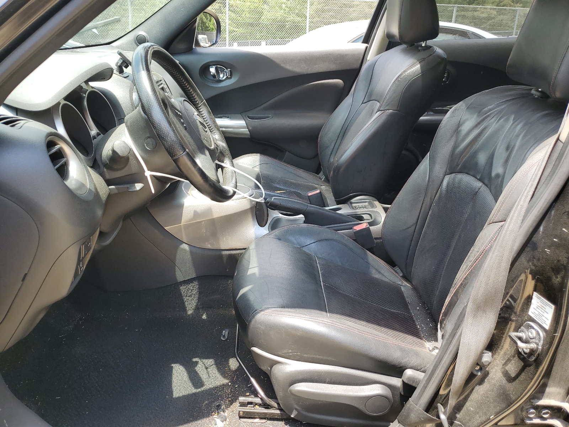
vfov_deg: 53.1
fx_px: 427
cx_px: 284
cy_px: 214
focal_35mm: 26
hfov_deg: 67.3
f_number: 1.5
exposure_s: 1/417
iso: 50
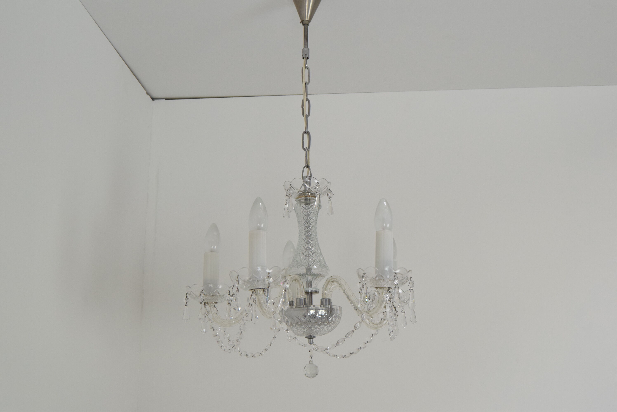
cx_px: 308
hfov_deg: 46.4
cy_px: 206
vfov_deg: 31.9
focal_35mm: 42
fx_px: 720
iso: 1600
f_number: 8
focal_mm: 28
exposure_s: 1/250
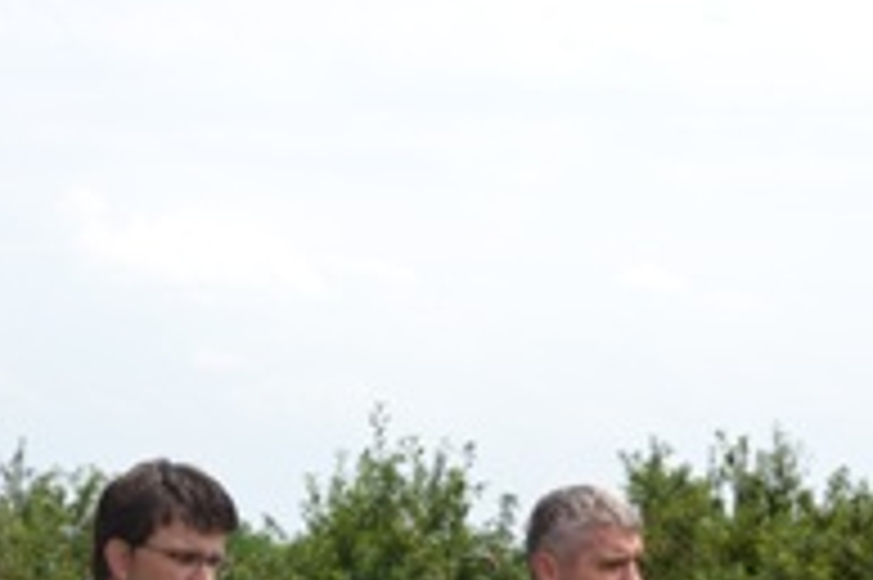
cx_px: 342
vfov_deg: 12.2
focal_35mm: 109
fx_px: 2641
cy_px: 767
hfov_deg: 18.7
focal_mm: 22
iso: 100
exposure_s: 1/200
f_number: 8
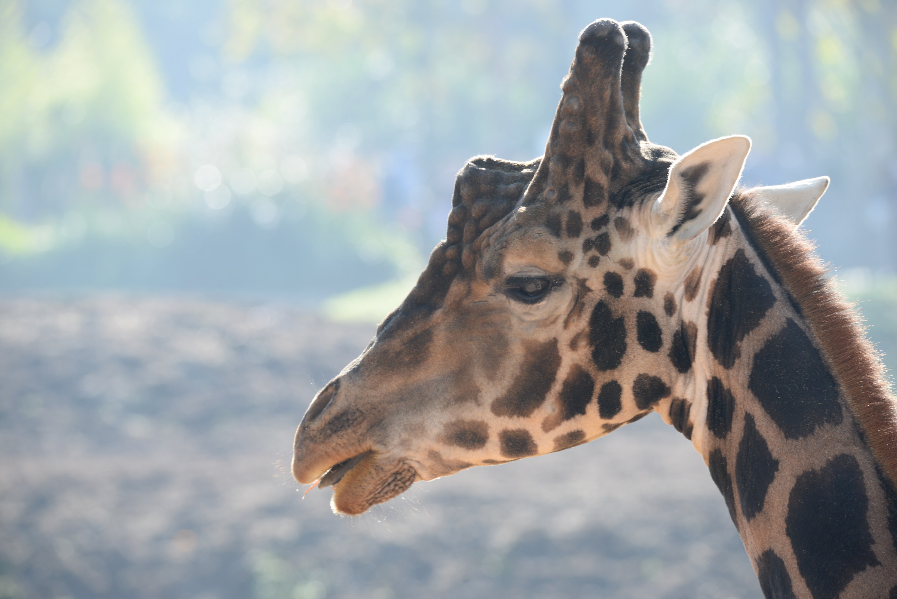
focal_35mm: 330
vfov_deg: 4.2
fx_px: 8225
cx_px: 448
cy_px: 300
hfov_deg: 6.2
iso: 500
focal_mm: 330
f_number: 8
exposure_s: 1/250
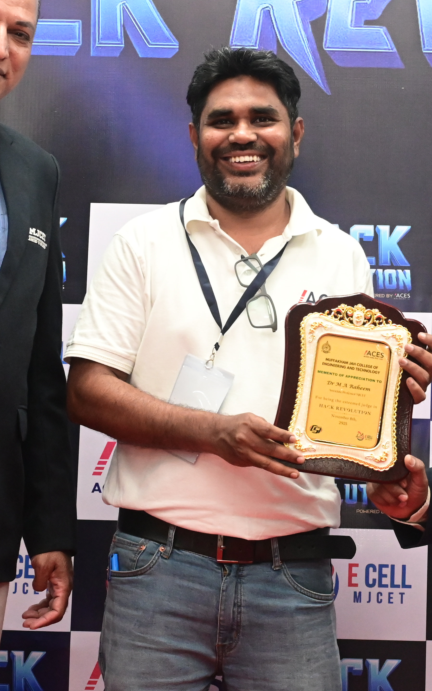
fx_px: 1941
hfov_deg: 12.6
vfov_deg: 20.2
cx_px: 385
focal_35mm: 103
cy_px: 262
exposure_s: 1/125
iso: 6400
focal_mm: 48
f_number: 7.1
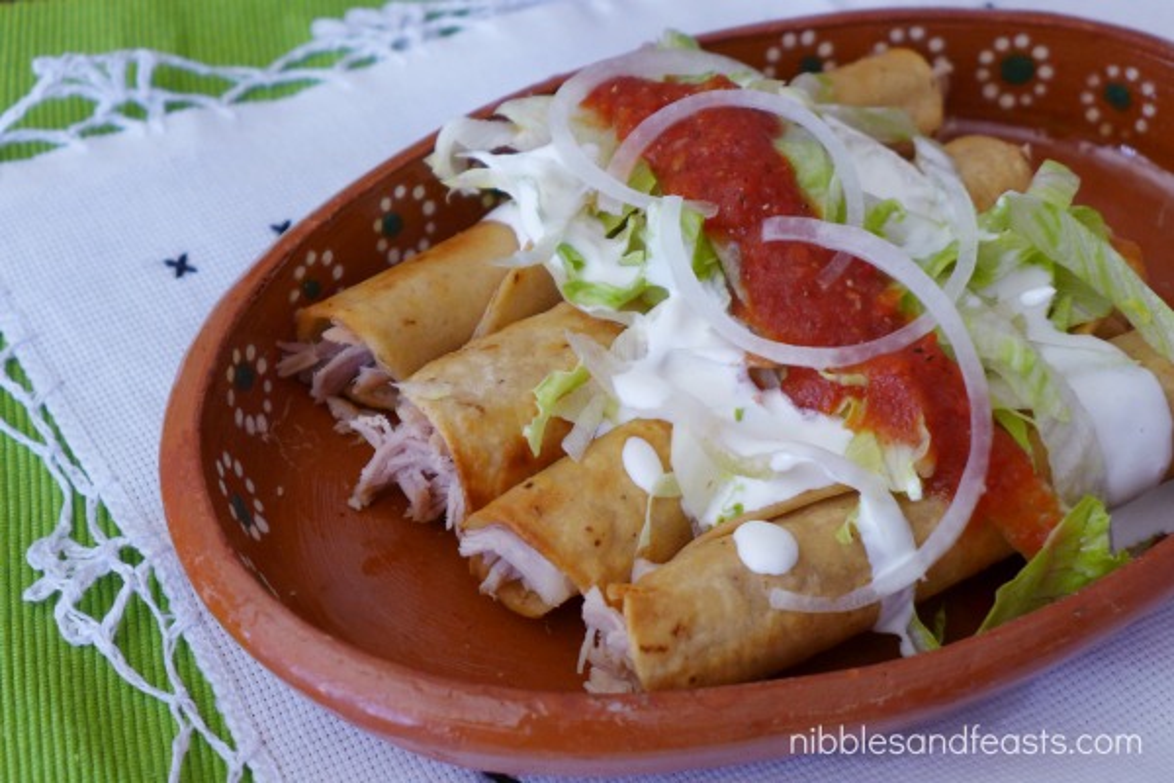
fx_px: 2283
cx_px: 587
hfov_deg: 28.8
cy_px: 392
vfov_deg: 19.5
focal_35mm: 70
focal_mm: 13.7
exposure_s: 1/100
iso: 250
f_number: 2.1
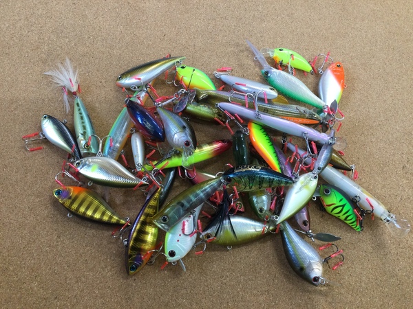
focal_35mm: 31
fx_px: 370
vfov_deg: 45.4
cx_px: 206
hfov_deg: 58.4
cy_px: 154
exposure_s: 1/30
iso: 64
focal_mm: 3.3
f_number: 2.4
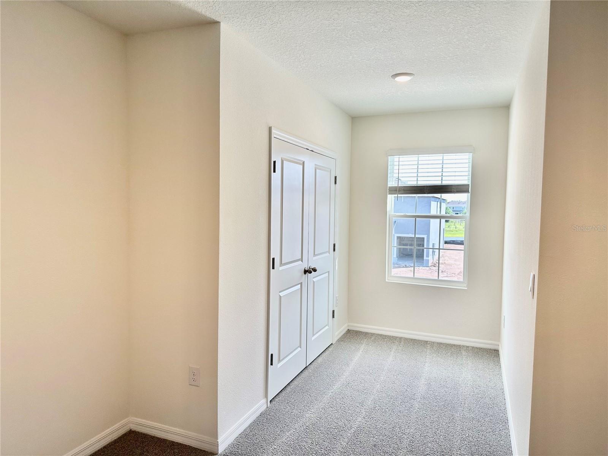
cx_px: 304
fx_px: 422
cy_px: 228
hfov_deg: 71.6
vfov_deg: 56.8
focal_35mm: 24
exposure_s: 1/214
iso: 80
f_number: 1.78
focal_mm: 6.86
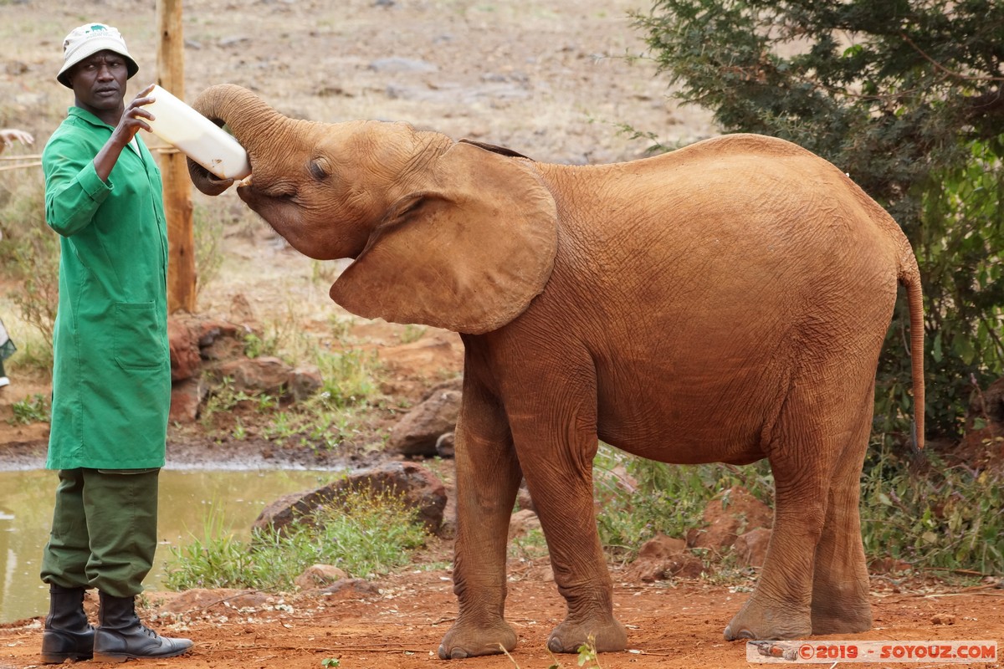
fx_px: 6233
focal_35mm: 224
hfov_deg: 9.2
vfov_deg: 6.1
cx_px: 502
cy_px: 334
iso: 800
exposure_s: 1/500
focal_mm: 149
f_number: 8
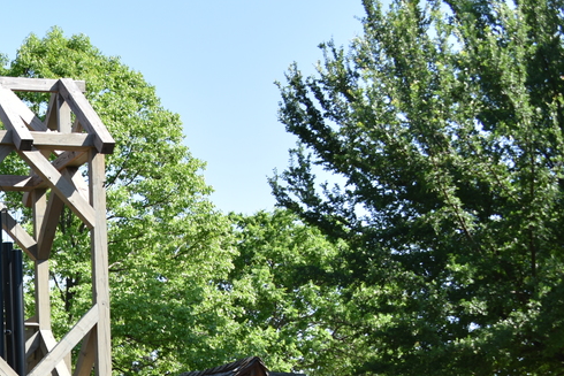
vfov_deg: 14.2
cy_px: 433
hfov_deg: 19.9
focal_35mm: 94
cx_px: -170
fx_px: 1473
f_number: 6.3
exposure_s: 1/160
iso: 100
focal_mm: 36
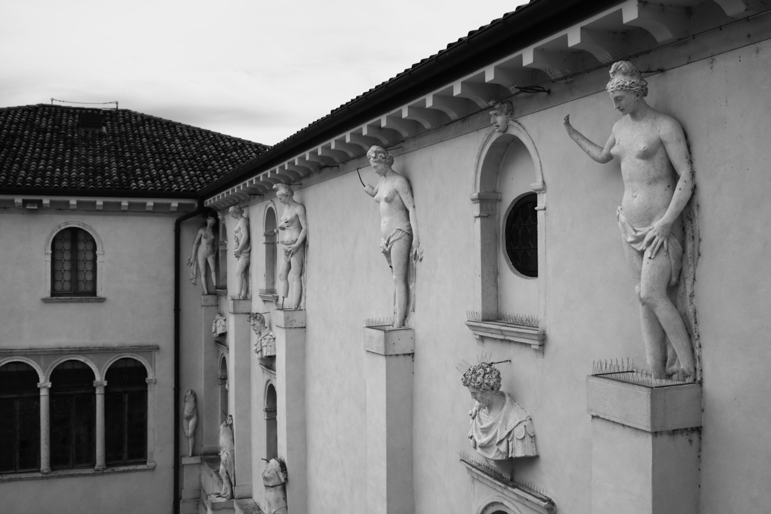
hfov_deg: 50.7
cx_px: 386
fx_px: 814
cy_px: 257
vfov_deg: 35.1
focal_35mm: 38
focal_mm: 25.4
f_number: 7.1
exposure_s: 1/170
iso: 160
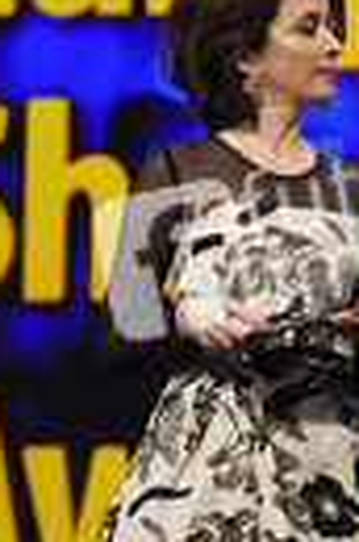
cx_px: 430
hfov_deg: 4.2
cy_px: 450
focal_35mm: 323
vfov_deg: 6.4
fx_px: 4857
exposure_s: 1/200
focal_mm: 105
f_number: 3.5
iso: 2500
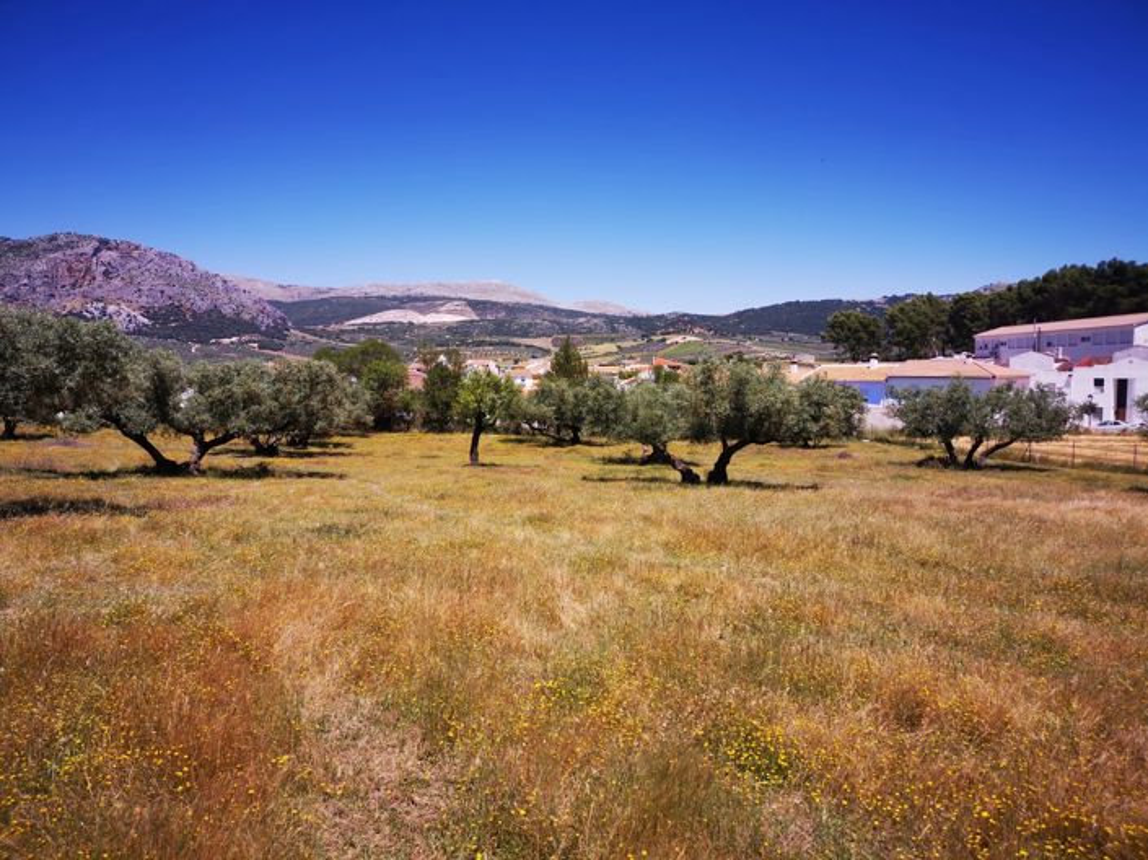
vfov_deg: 51.3
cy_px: 430
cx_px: 574
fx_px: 895
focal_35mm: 27
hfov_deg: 65.3
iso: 50
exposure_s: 1/2165
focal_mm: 5.58
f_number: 1.8
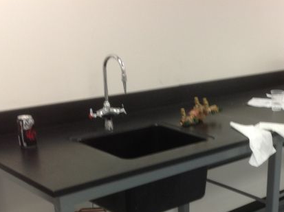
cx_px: 218
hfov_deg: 28.1
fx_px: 557
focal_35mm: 68
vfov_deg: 21.0
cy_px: 201
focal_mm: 4.28
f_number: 2.4
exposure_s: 1/17
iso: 50
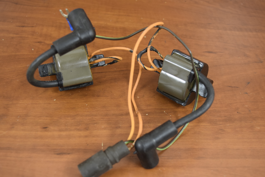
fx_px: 331
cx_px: 132
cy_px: 88
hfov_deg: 43.6
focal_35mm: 45
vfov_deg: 29.9
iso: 560
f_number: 5.6
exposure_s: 1/125
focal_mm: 30
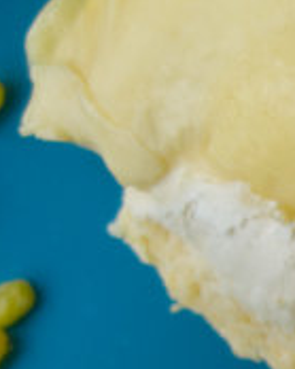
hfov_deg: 4.0
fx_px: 4052
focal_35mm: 371
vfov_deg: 5.2
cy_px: 572
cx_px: 964
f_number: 5.6
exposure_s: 1/200
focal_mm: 43
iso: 200
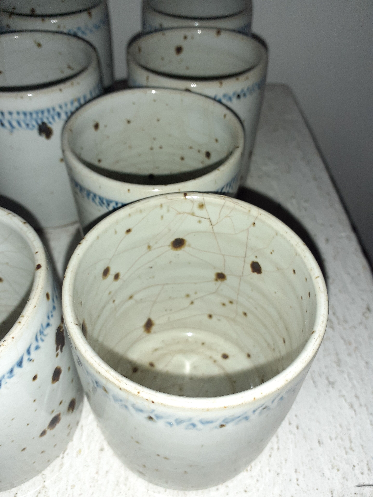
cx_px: 186
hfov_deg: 51.4
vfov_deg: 65.3
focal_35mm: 27
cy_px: 248
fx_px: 388
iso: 640
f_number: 1.9
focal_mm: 3.6
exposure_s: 1/17
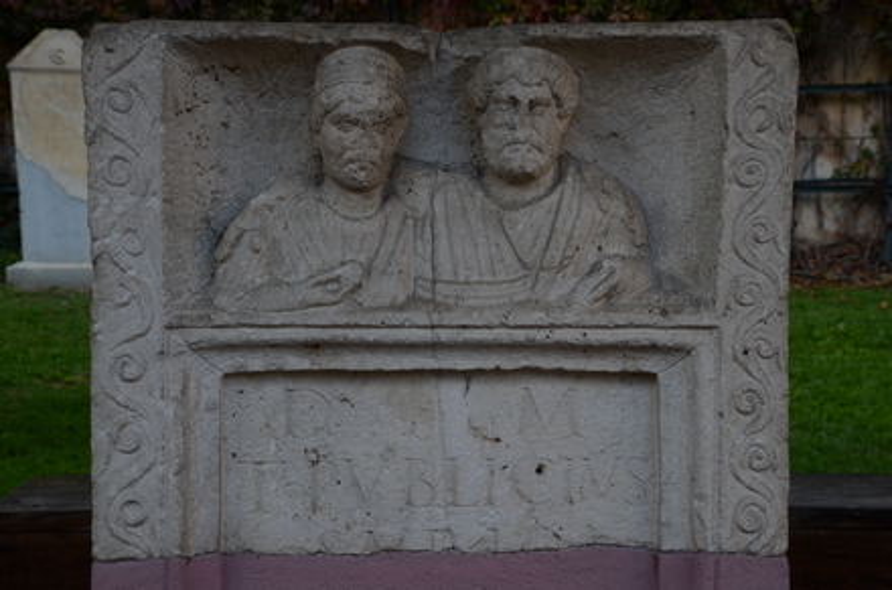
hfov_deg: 30.6
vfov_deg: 20.5
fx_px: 1631
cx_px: 446
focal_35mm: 66
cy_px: 295
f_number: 7.1
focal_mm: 44
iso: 400
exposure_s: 1/200
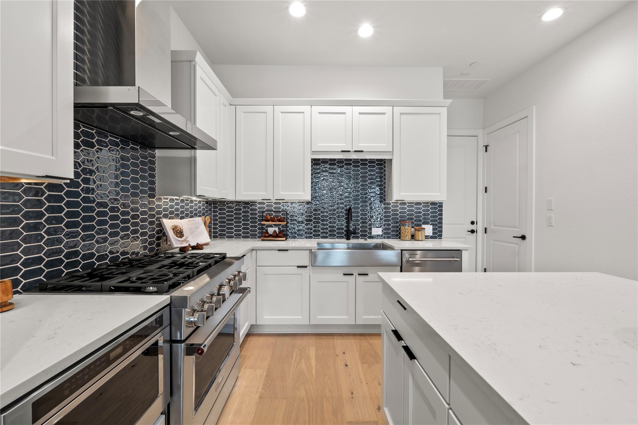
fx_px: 266
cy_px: 212
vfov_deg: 77.3
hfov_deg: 100.4
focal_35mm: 15
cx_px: 319
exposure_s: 2.5
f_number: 11
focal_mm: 10
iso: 250
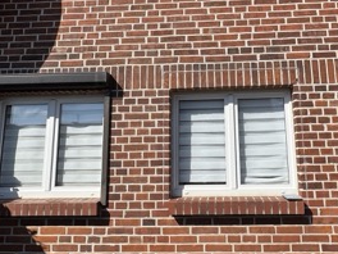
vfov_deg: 41.6
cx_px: 204
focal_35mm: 34
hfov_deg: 53.6
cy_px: 103
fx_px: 332
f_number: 2.2
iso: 50
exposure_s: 1/3247
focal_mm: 2.22
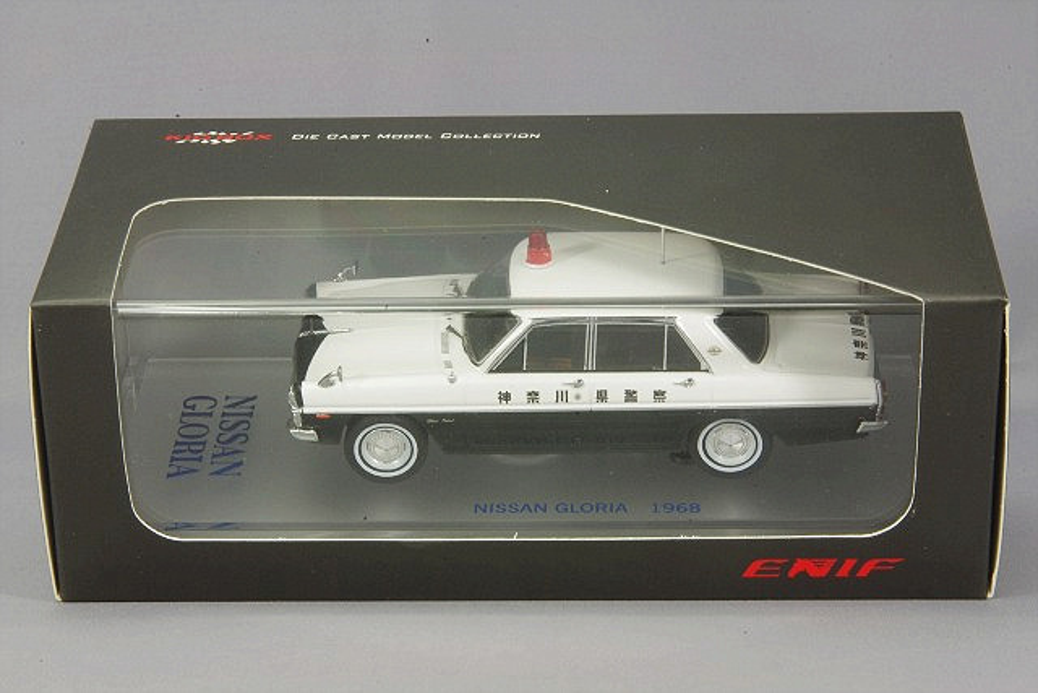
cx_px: 519
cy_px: 346
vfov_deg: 12.2
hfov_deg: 18.3
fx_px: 3230
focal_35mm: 112
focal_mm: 75
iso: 400
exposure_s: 1/1.67
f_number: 32
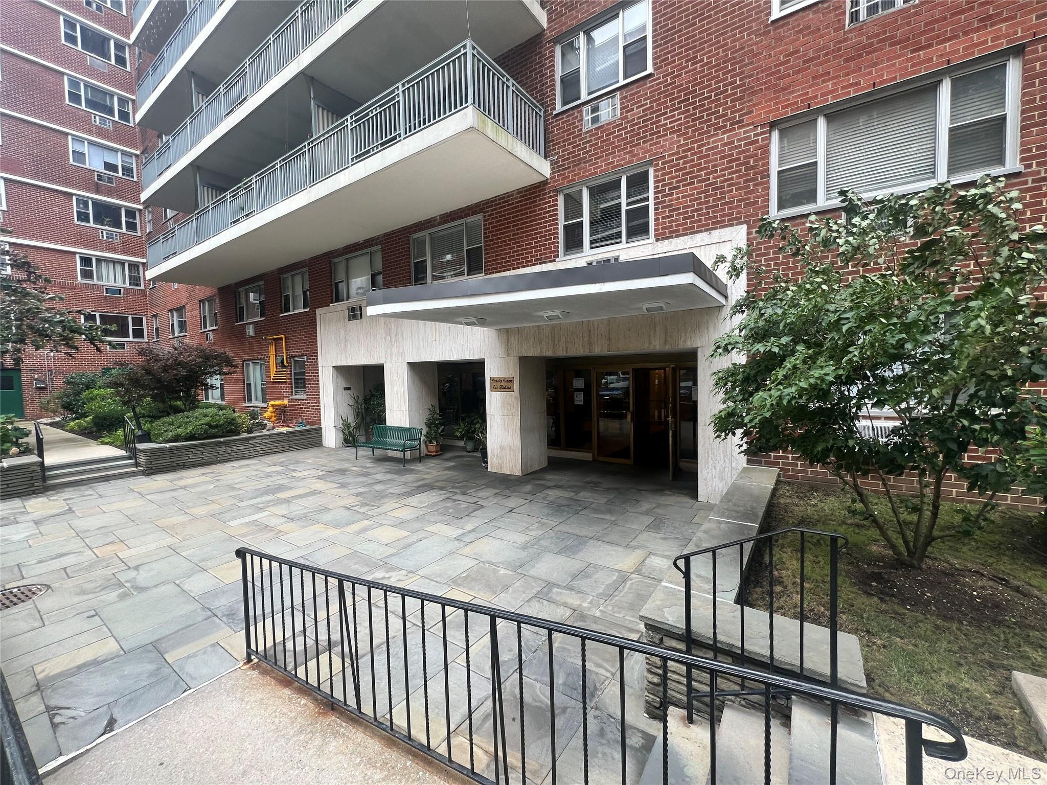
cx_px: 524
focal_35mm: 13
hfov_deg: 106.2
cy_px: 392
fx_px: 393
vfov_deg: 89.9
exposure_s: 1/138
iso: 32
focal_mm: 1.57
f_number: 1.8
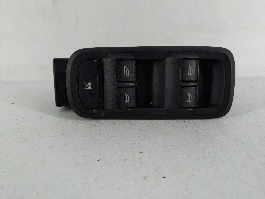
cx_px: 132
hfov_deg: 69.4
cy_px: 100
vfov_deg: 54.9
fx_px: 191
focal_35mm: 25
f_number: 1.73
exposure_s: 1/109
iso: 57
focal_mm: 4.38
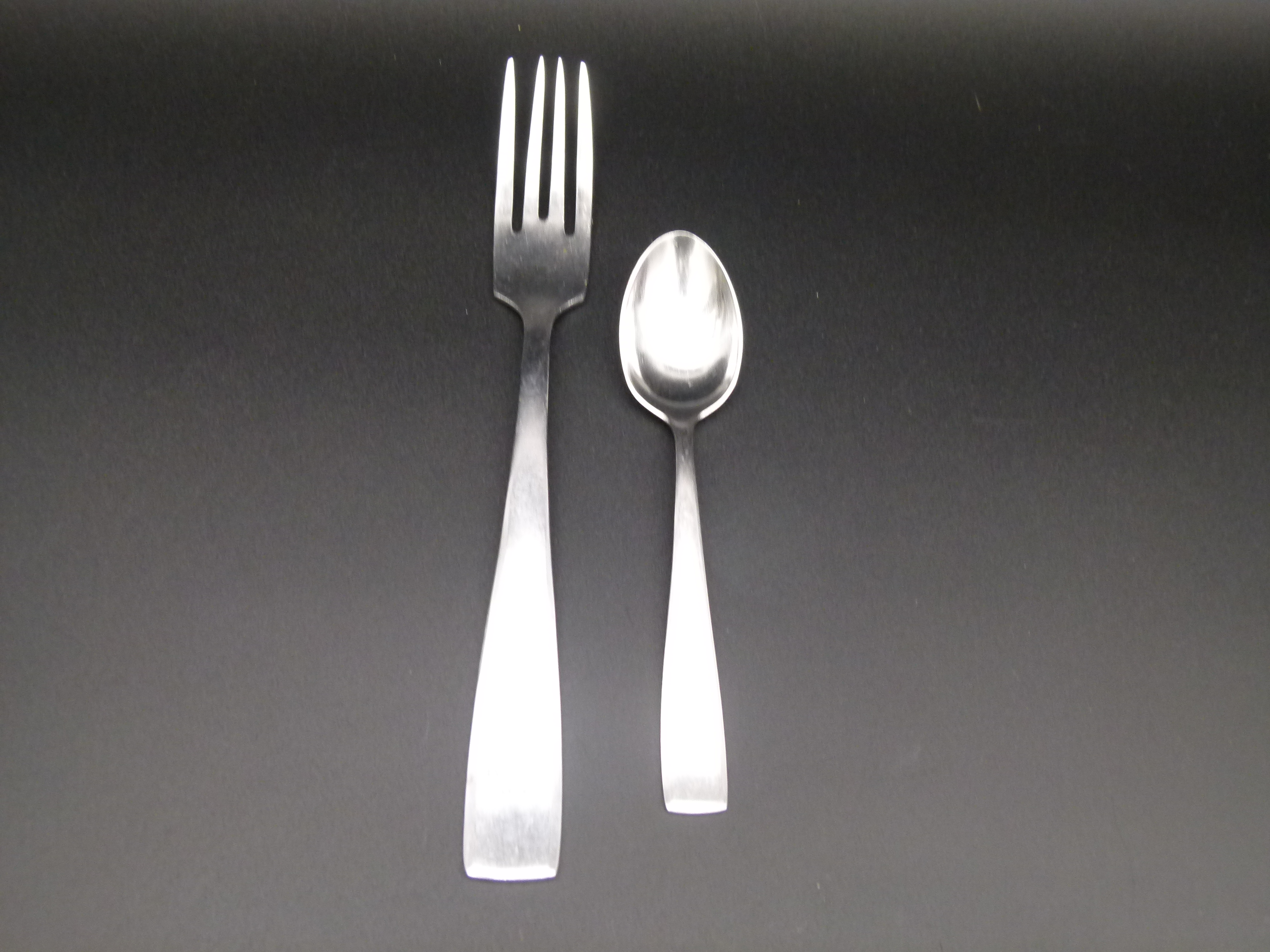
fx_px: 1578
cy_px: 476
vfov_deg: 33.6
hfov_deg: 43.9
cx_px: 635
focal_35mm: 43
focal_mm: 7.7
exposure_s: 1/60
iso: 200
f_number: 3.2
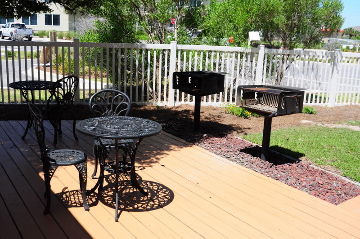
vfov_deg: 36.8
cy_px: 120
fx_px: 360
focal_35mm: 36
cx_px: 180
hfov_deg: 53.2
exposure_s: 1/1250
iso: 250
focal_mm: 24
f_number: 5
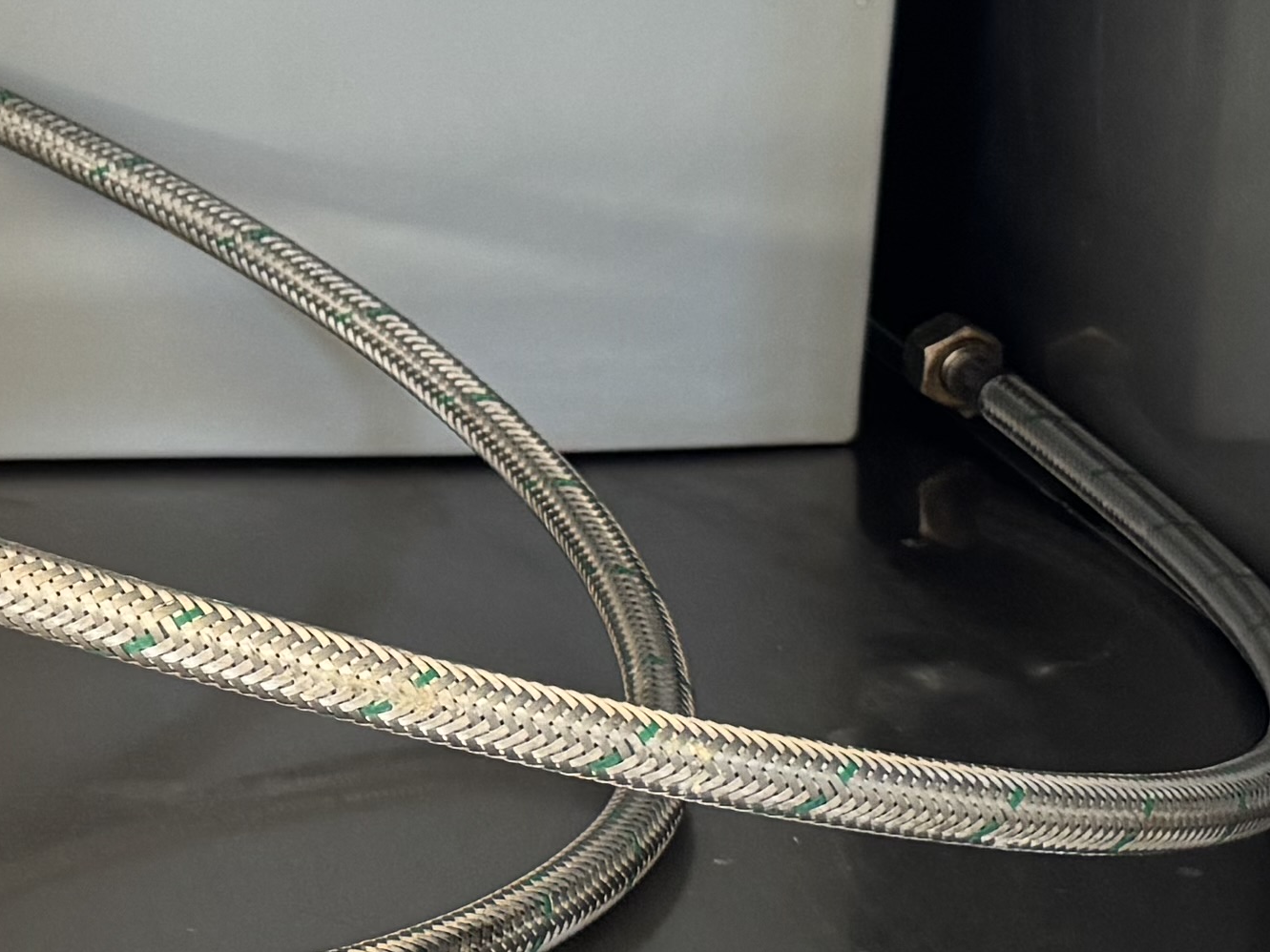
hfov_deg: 17.6
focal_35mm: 103
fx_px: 3779
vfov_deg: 14.3
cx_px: -477
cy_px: 158
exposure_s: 1/60
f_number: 1.78
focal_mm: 6.76
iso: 320
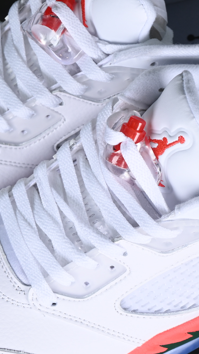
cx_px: 119
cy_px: 160
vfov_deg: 12.8
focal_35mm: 168
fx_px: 1577
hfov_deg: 7.2
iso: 160
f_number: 7.1
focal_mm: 50
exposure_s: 1/100
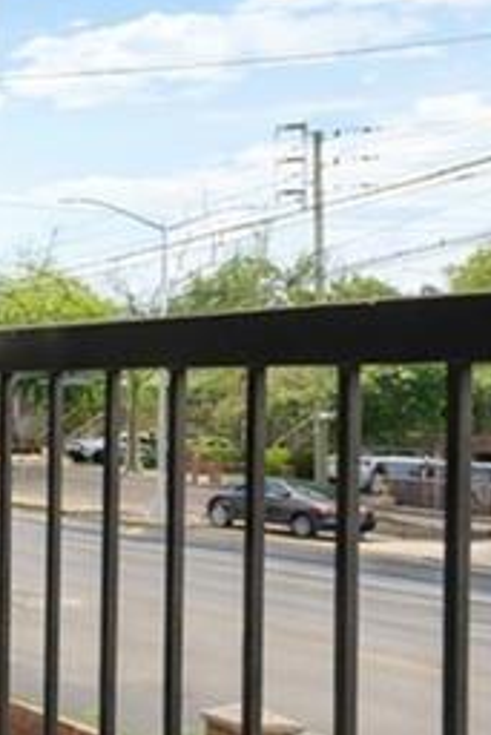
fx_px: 1307
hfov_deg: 14.2
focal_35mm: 64
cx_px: -701
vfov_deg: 31.4
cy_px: 385
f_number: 5
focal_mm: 16
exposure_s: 1/100
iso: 100
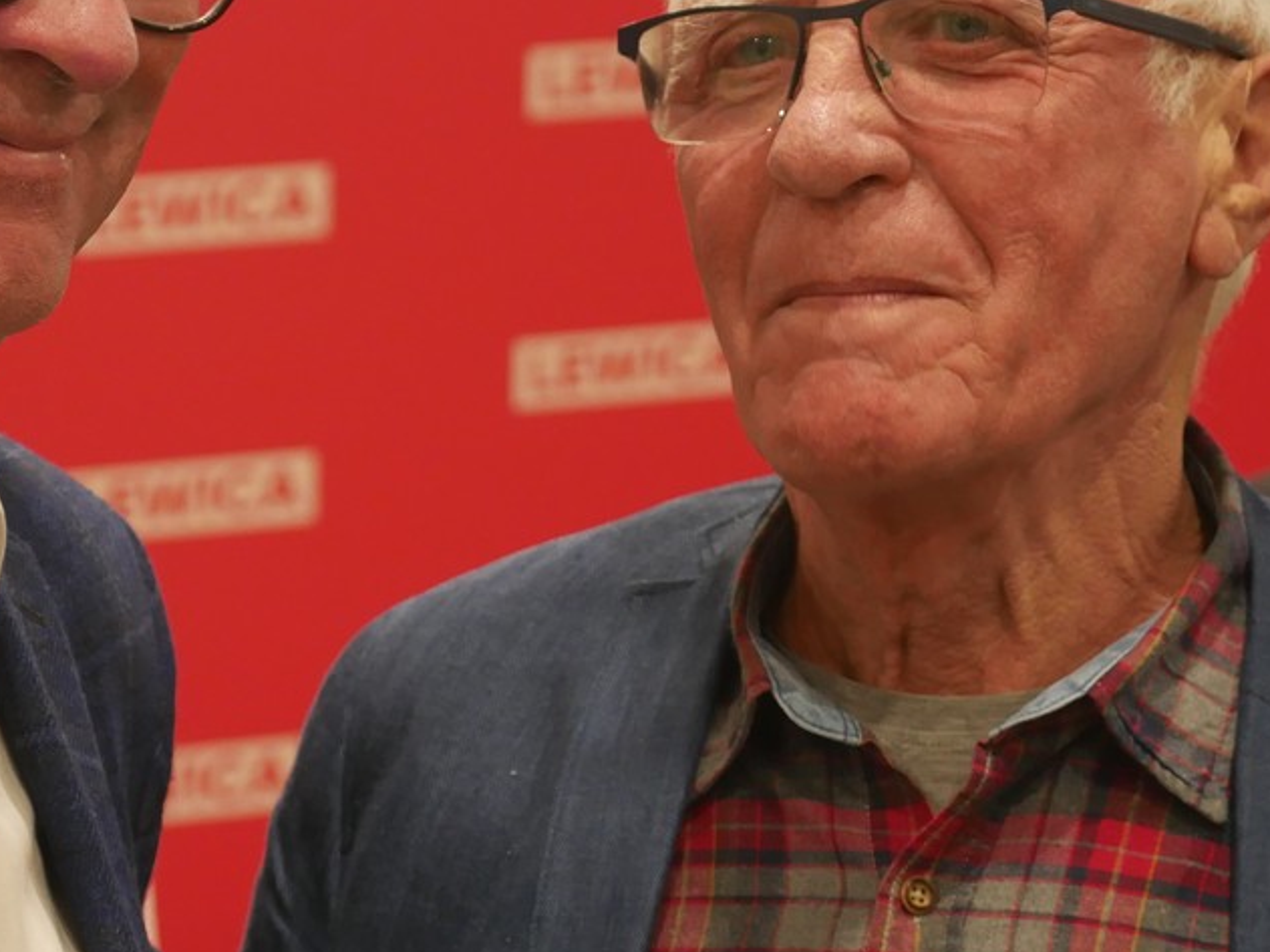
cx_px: 229
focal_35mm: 146
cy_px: 409
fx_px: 5355
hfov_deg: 13.4
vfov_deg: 10.2
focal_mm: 32
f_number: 3.2
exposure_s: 1/80
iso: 640
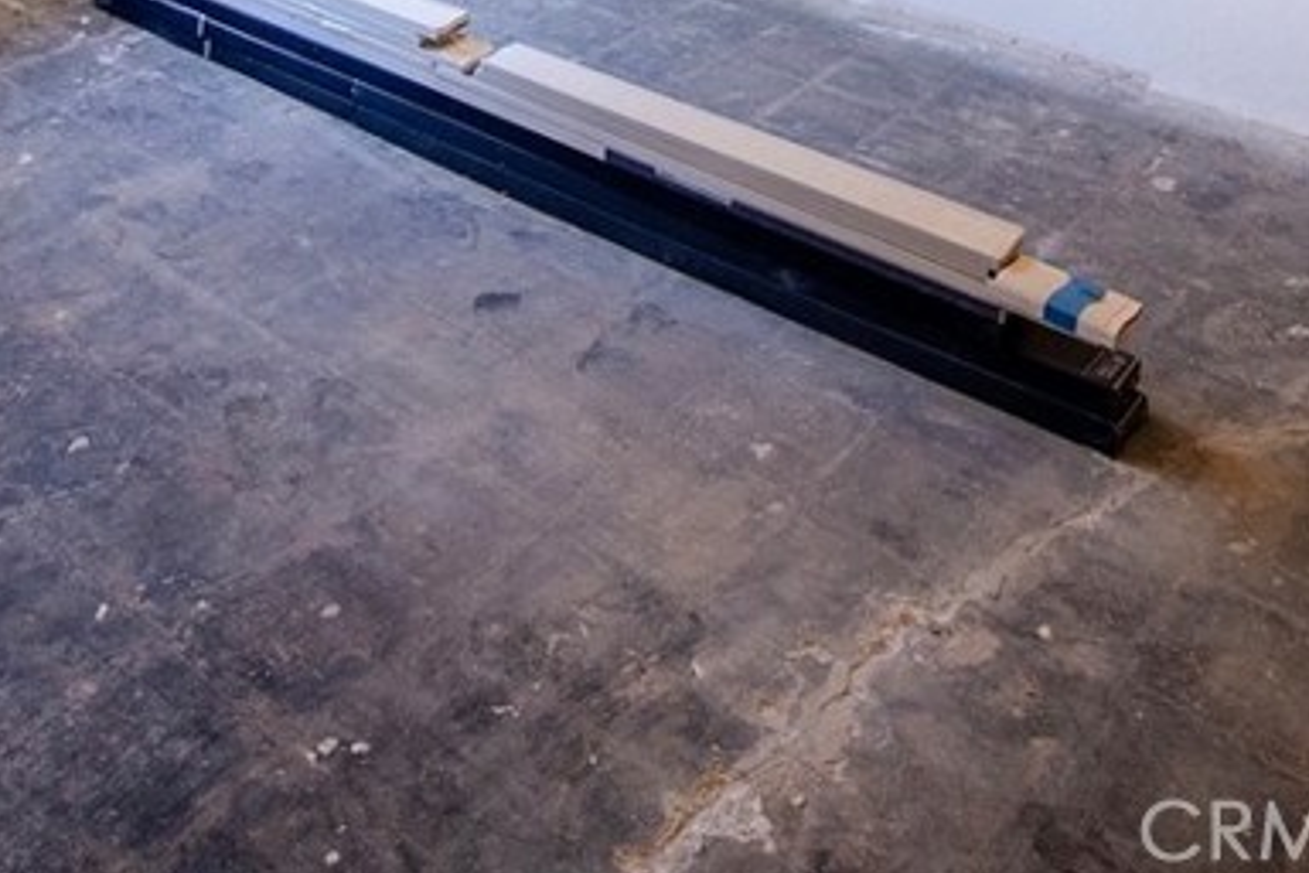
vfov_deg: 27.4
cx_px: 641
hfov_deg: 48.5
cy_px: -285
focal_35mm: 40
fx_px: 1454
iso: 800
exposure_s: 1/25
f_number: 5.6
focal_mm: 10
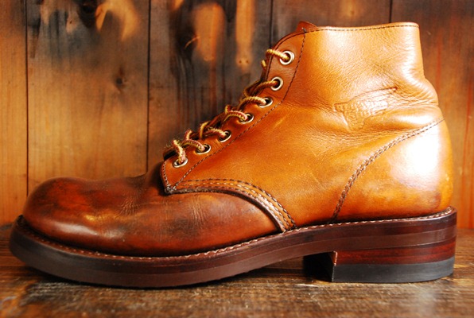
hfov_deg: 46.3
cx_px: 237
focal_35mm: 42
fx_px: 554
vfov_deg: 32.0
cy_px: 159
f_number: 4
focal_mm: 28
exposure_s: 1/20
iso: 1000
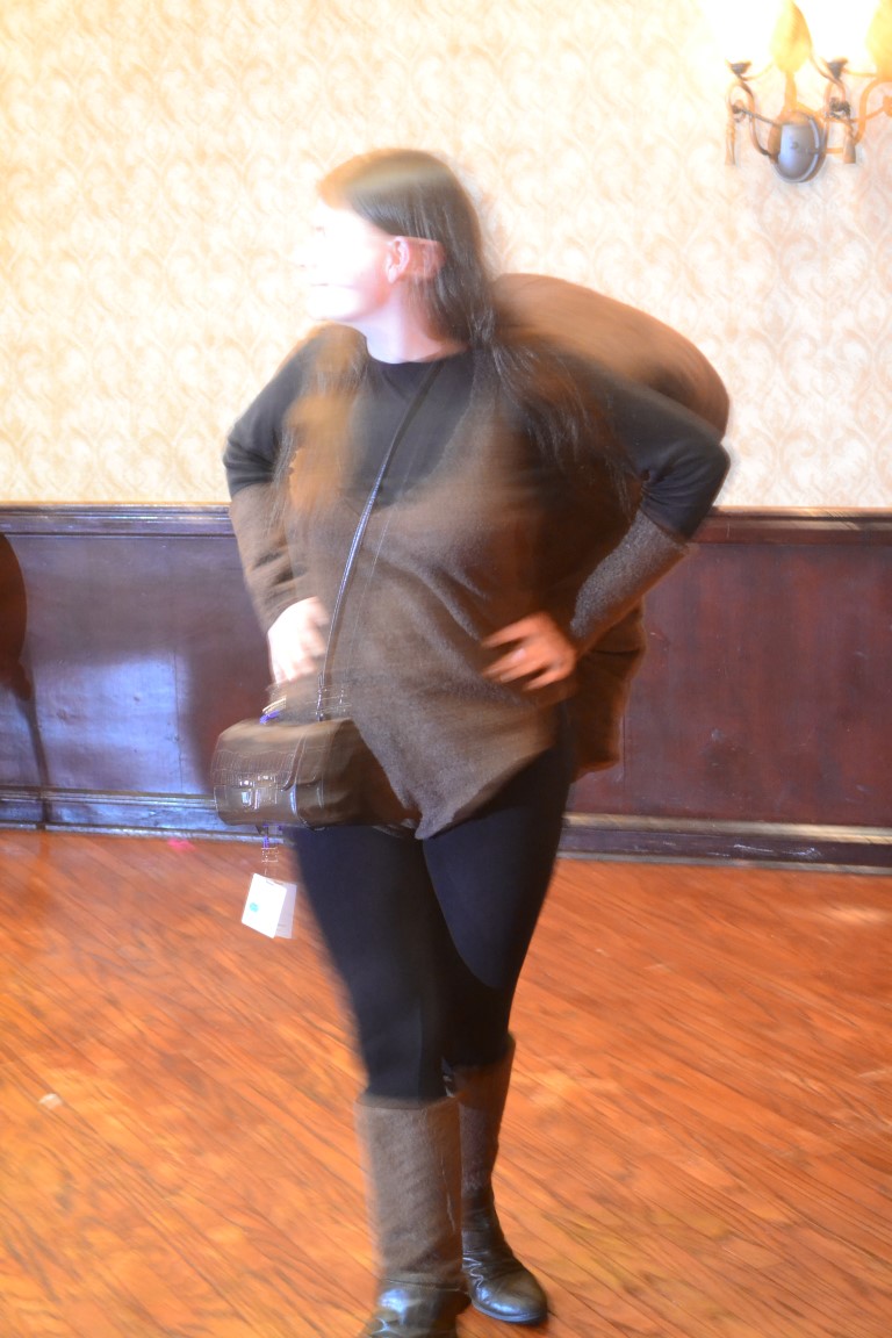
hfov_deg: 21.6
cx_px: 446
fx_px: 2341
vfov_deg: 31.9
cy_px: 669
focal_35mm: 63
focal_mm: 42
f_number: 5.3
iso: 3200
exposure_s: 1/8
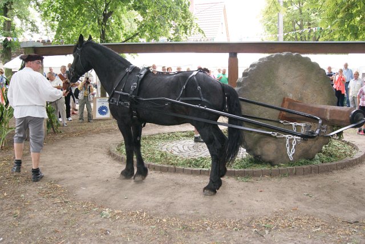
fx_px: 365
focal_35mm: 36
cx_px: 182
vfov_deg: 36.9
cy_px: 122
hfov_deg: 53.1
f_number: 5.6
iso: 400
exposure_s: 1/80
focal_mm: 24
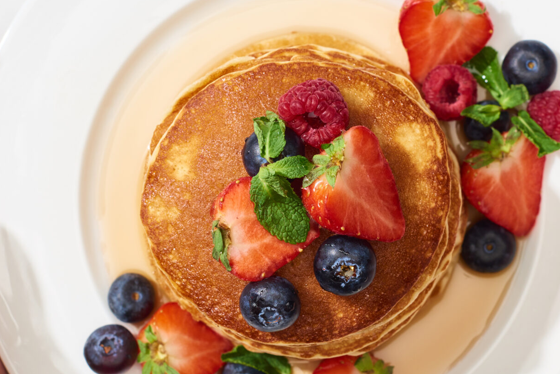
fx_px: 1634
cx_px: 325
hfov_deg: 19.4
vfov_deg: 13.1
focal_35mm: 105
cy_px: 210
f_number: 9
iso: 250
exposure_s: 1/160
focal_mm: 50
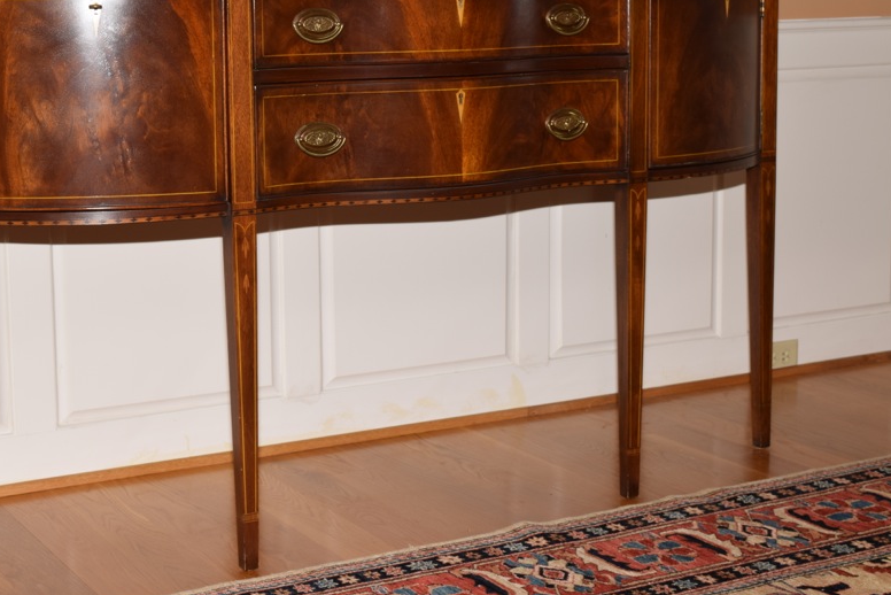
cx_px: 332
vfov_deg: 20.1
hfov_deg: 29.7
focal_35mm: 68
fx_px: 1675
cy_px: 235
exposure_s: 1/60
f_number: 8
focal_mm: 35
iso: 100
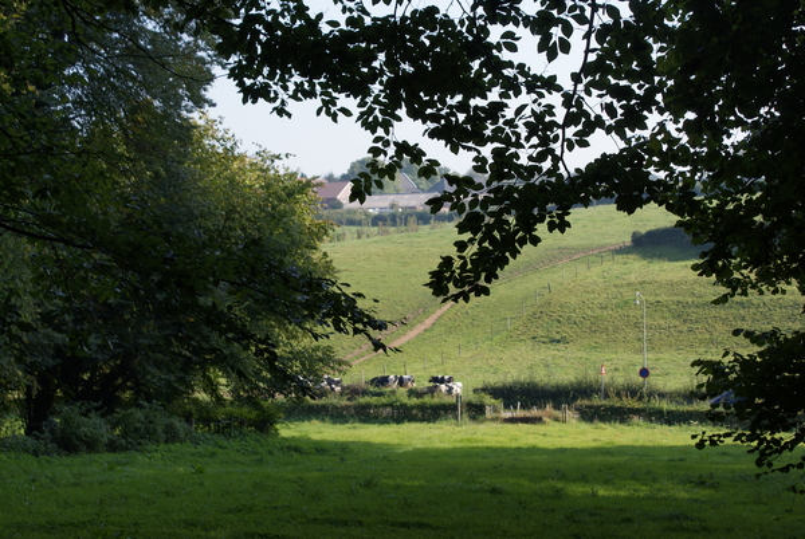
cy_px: 270
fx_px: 1680
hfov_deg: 27.0
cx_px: 402
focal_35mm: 75
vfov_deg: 18.2
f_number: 8
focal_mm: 50
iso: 100
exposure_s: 1/125
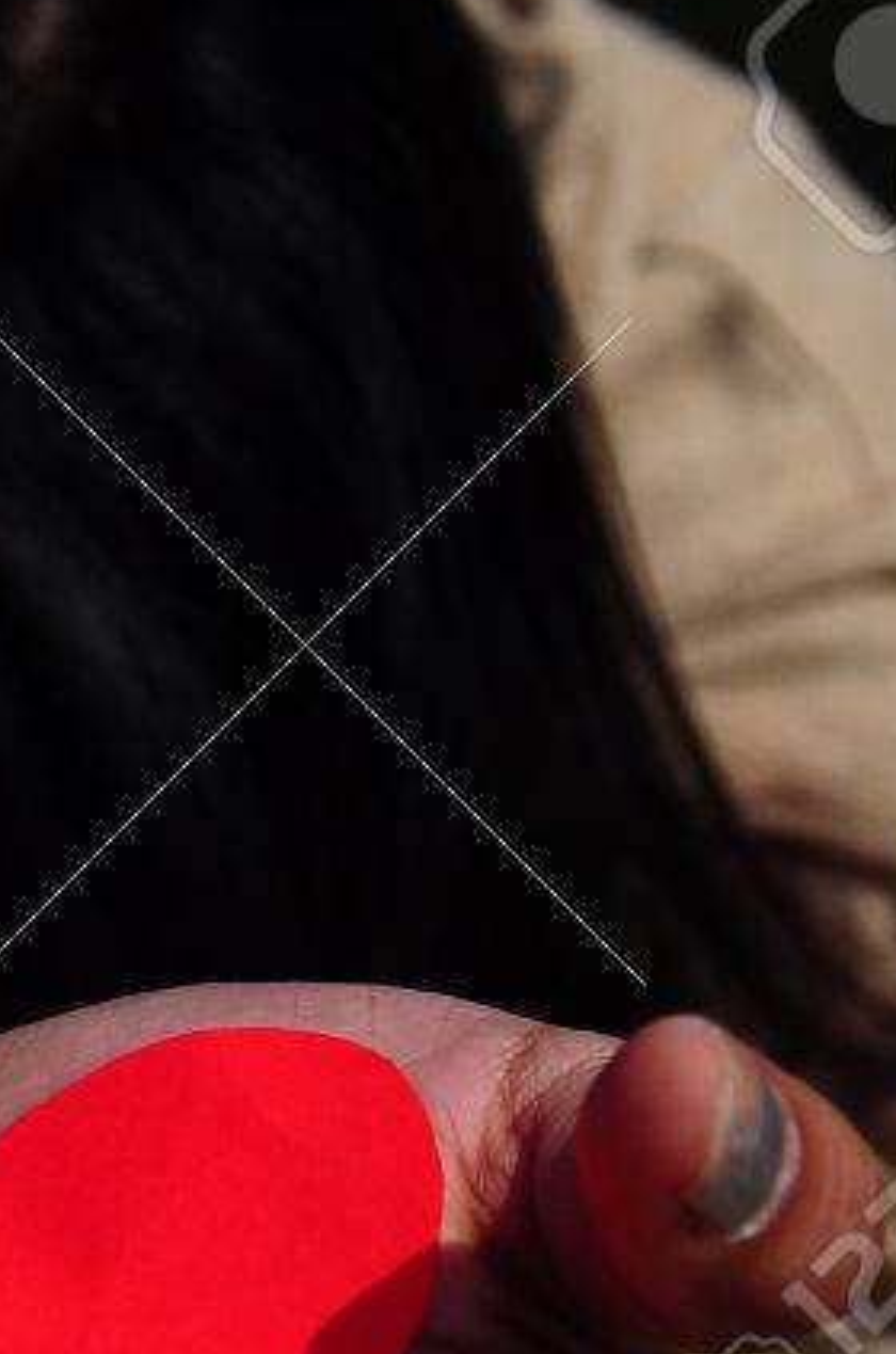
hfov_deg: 8.3
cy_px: 647
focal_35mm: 162
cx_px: -398
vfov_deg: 12.7
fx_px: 6060
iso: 200
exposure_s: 1/4000
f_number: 4.5
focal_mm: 35
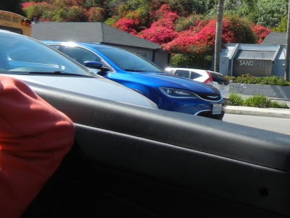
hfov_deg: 26.8
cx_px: 280
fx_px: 578
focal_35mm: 69
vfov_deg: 20.5
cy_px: -12
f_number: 3.5
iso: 160
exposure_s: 1/880
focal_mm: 5.4
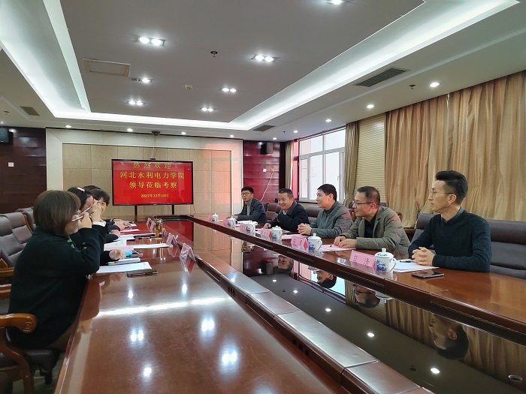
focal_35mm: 23
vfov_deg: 58.9
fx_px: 349
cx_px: 263
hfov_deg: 73.9
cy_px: 197
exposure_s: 1/50
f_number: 1.9
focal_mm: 5.52
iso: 1188
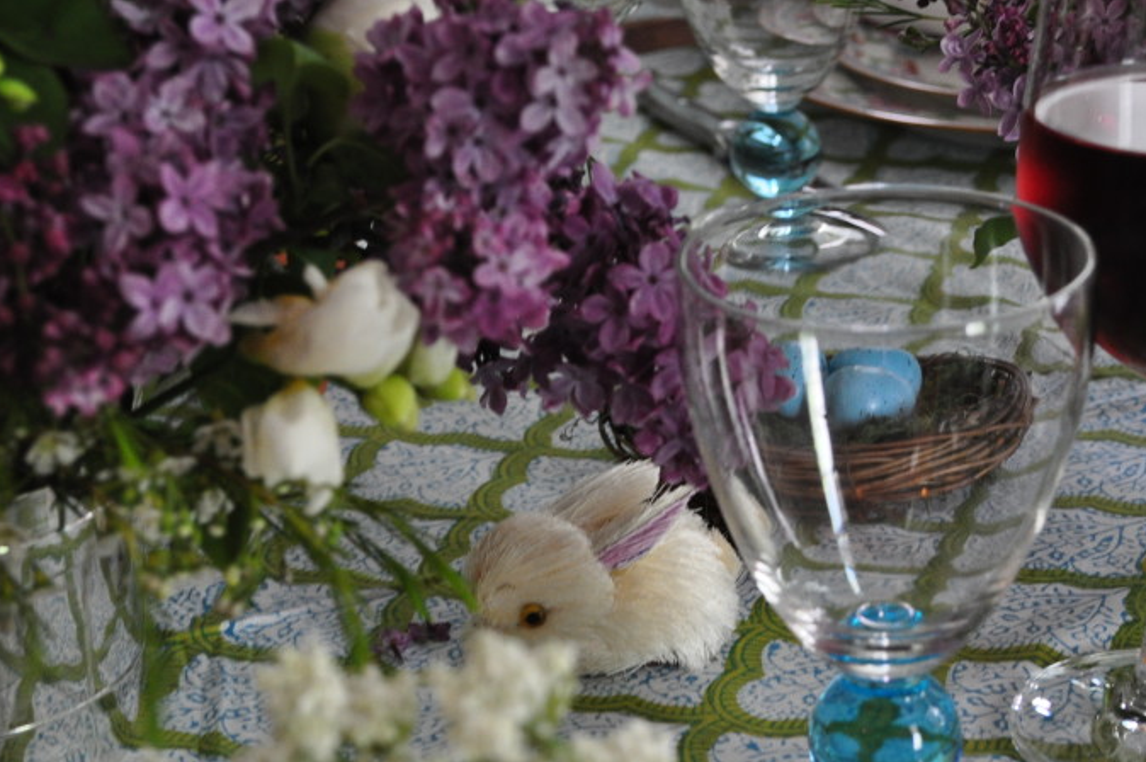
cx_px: 639
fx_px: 2537
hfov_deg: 25.4
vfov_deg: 17.0
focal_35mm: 80
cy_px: 551
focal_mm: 35
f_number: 6.3
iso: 800
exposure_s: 1/13
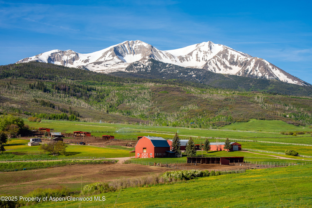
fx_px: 607
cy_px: 104
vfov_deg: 19.5
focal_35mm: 70
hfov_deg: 28.8
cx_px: 156
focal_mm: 70
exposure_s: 1/1000
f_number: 11
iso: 200
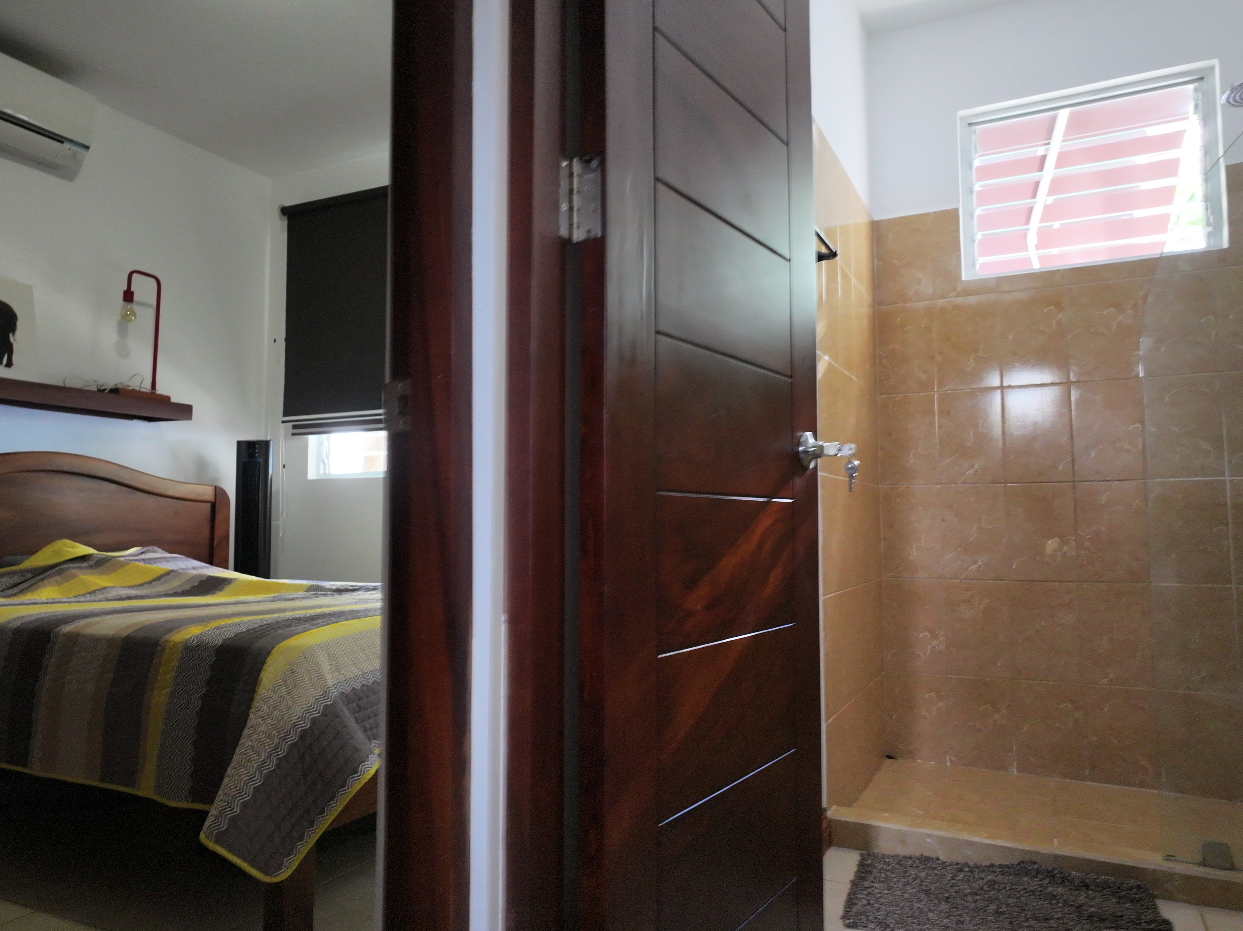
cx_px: 622
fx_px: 861
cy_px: 466
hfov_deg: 71.6
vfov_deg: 56.8
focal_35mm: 24
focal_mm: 12.29
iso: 1500
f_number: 2.8
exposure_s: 1/5
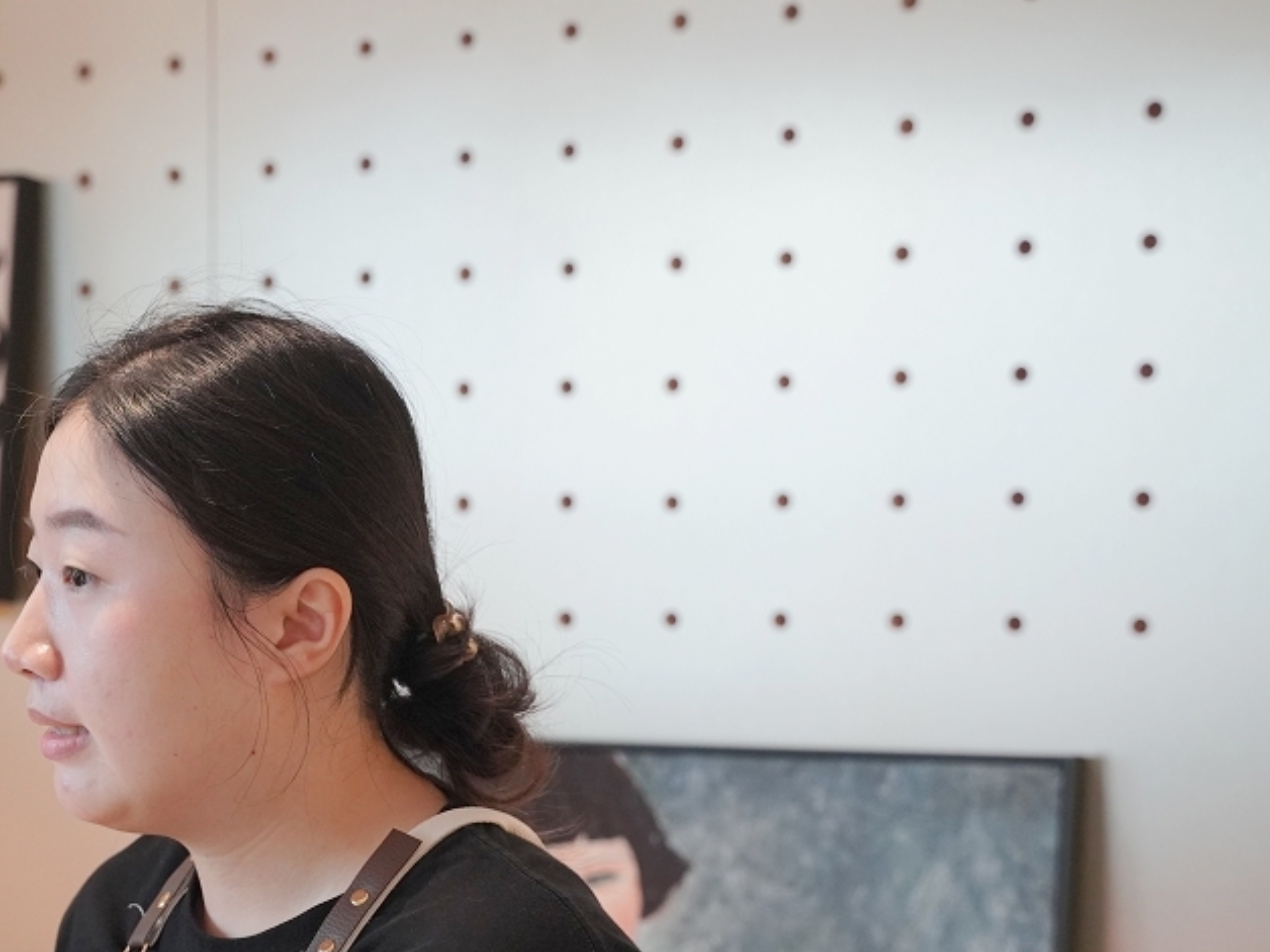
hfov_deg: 21.5
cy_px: 784
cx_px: 275
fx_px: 3302
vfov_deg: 16.3
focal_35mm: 90
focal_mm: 49
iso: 2000
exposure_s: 1/160
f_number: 4
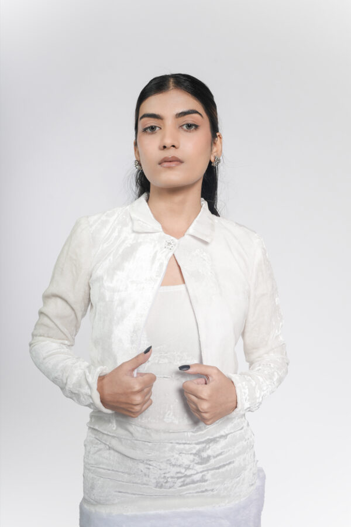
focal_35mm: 35
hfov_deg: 37.9
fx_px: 512
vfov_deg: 54.4
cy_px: 264
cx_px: 176
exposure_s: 1/250
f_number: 8
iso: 100
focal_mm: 35
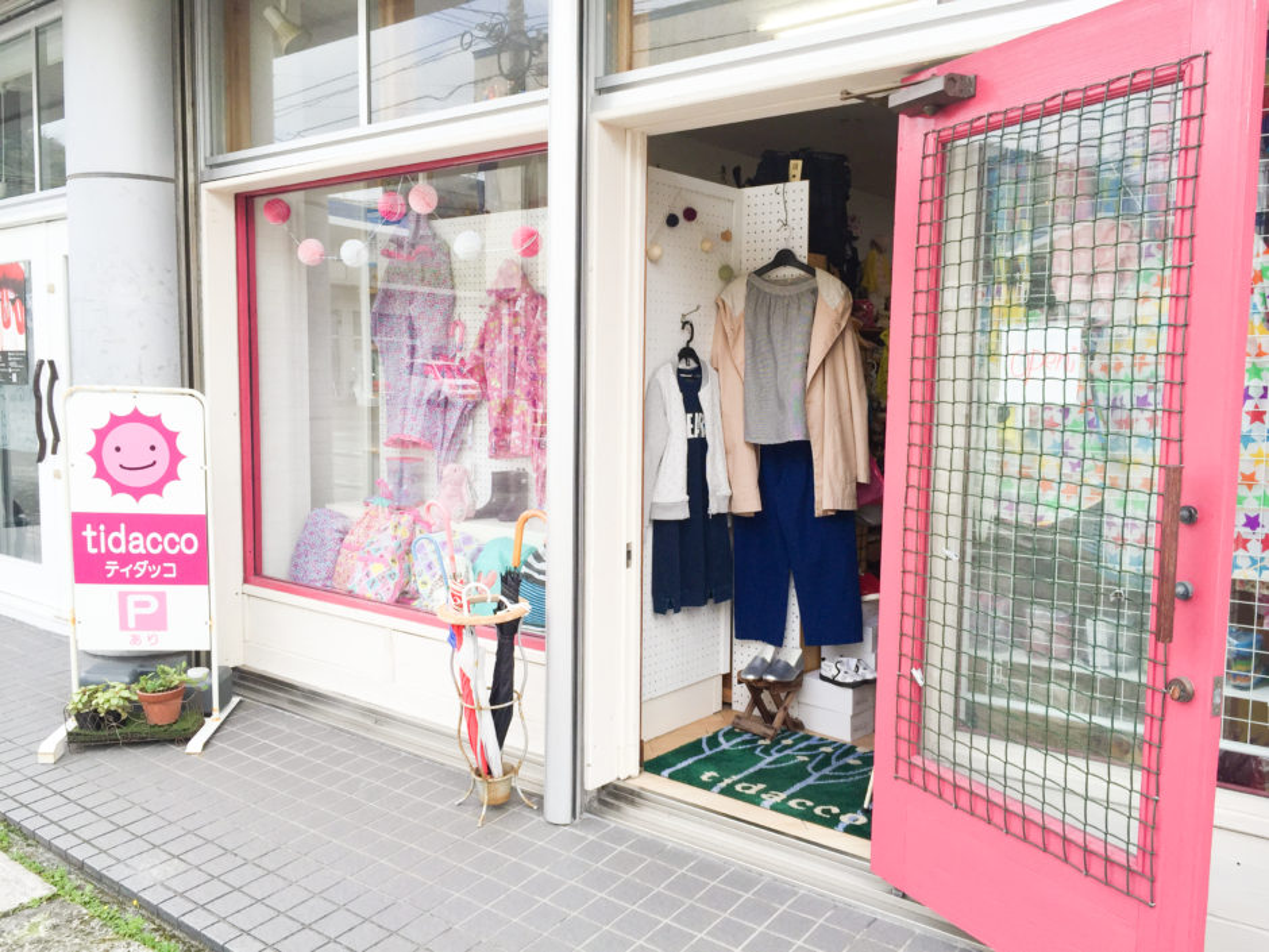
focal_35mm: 29
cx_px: 634
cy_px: 476
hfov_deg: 61.7
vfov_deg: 48.2
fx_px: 1063
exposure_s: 1/500
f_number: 2.2
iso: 32
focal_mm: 4.15
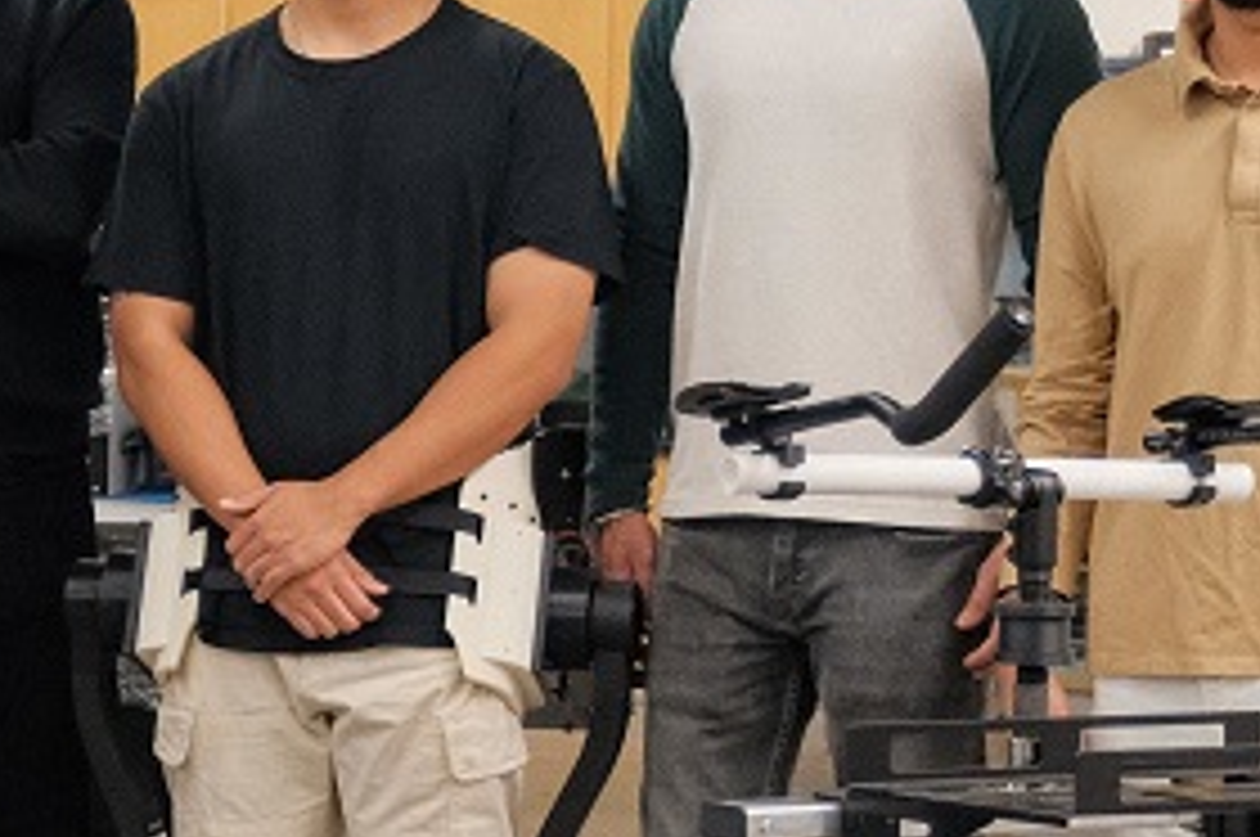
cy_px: 508
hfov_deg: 15.5
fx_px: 4370
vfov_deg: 10.9
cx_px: -414
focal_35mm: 125
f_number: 2.8
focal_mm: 23.4
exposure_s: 1/160
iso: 3200
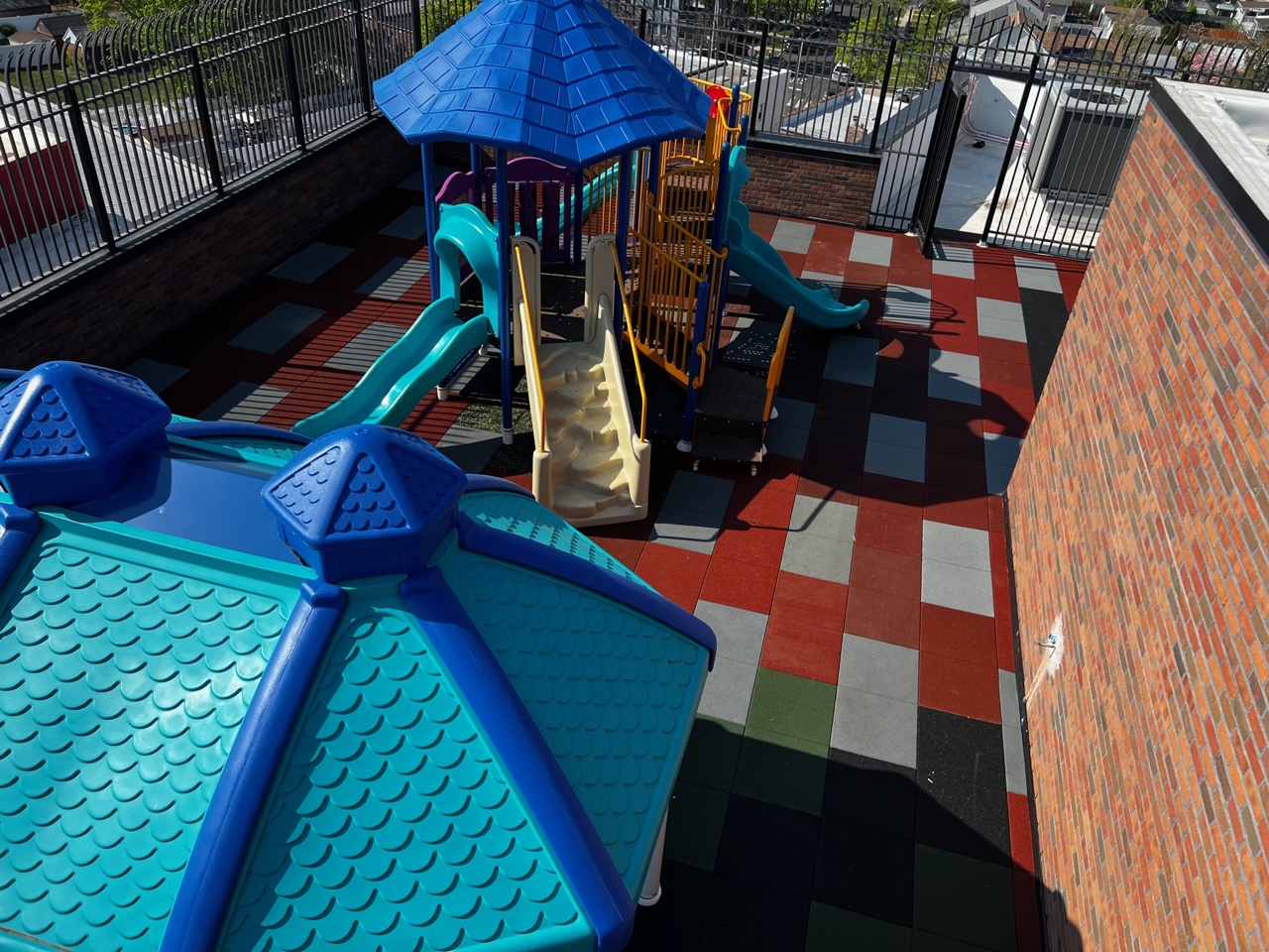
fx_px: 953
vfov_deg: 53.1
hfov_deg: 67.3
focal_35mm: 26
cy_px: 476
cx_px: 634
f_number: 1.5
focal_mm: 5.7
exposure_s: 1/2695
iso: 50
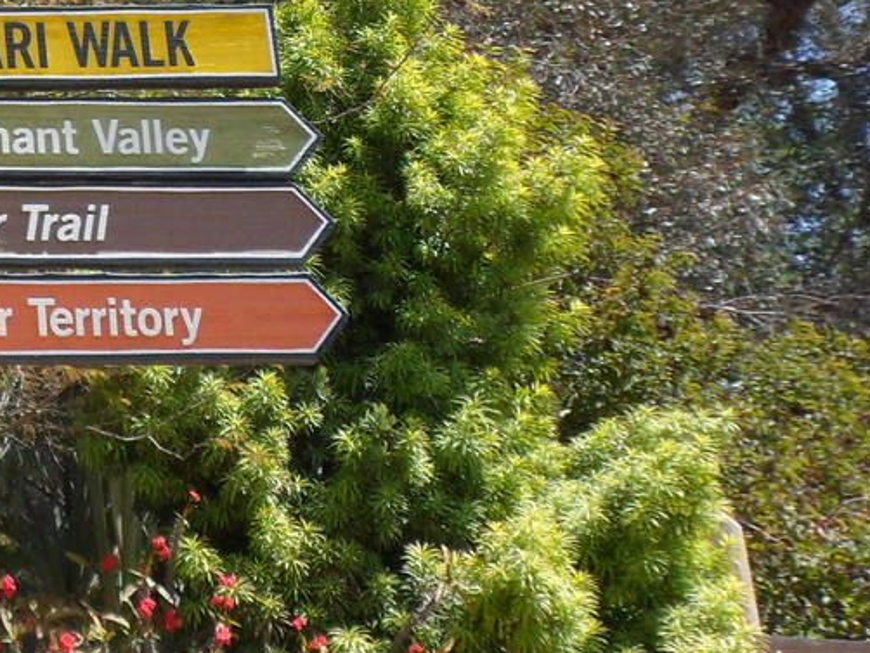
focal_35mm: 86
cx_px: -298
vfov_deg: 16.7
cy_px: -61
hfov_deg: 20.5
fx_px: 2162
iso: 80
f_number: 3.3
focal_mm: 4.9
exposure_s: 1/750
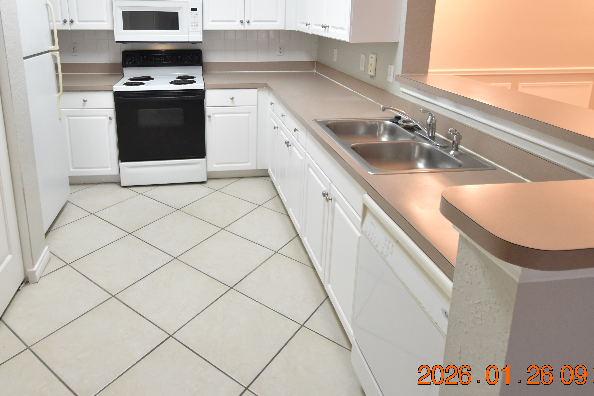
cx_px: 243
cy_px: 106
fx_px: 396
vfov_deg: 51.2
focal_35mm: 24
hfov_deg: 73.1
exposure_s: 1/60
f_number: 3.5
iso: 800
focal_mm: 10
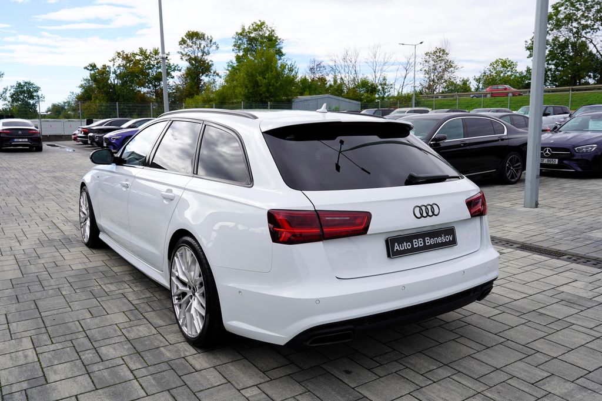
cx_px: 301
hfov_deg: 61.9
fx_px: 501
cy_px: 200
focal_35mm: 30
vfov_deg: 43.6
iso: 100
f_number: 9
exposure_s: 1/125
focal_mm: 30
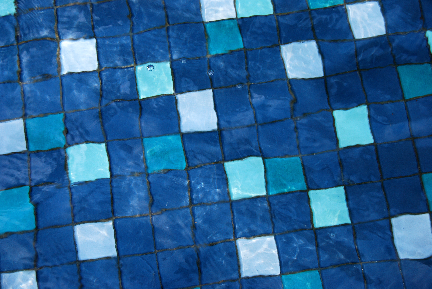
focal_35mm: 51
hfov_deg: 38.8
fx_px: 613
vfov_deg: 26.6
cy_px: 144
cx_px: 216
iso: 200
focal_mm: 34
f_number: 4.5
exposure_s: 1/80
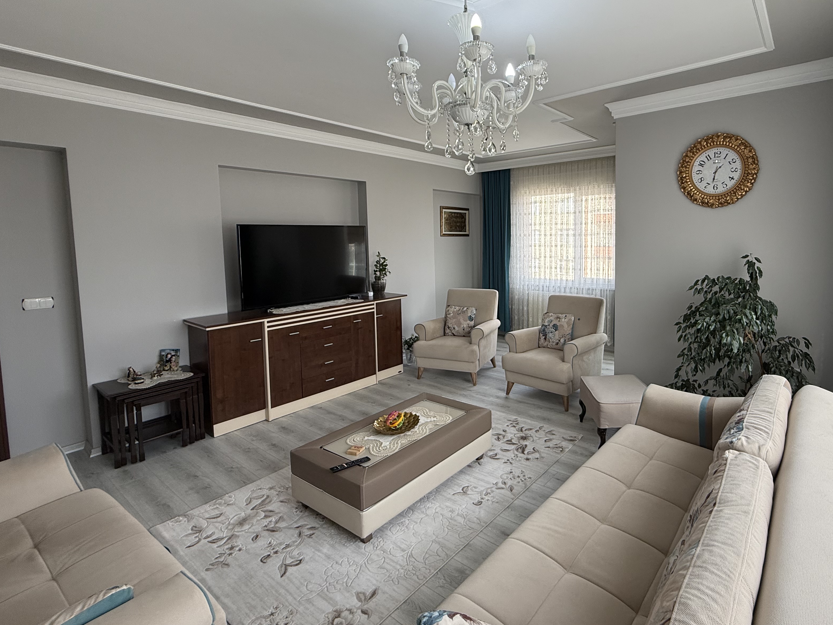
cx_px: 504
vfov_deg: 71.2
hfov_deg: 86.5
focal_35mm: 18
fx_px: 433
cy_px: 269
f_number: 2.2
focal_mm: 2.22
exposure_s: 1/100
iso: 80
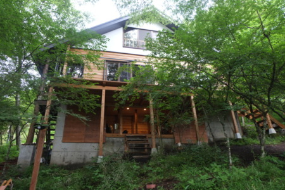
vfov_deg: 53.1
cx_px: 142
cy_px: 95
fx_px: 190
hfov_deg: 73.7
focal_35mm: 24
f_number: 4
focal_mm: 16
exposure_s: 1/38
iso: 400
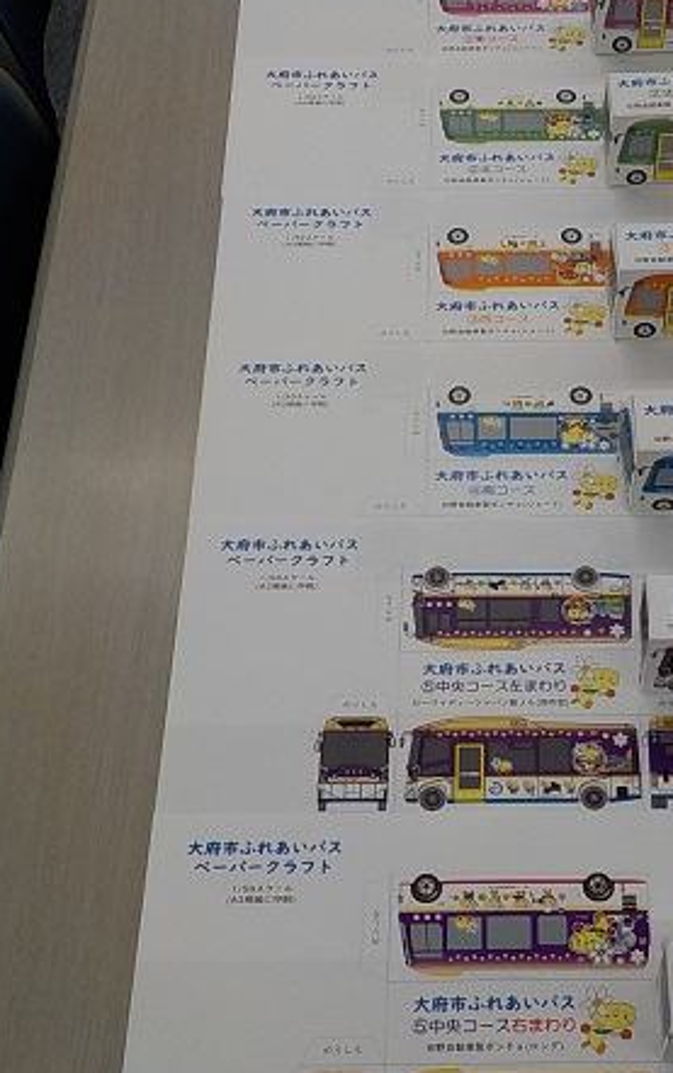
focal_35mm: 46
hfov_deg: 27.6
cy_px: 670
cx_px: 518
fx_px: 1347
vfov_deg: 43.1
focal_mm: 4.1
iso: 125
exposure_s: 1/100
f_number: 3.3
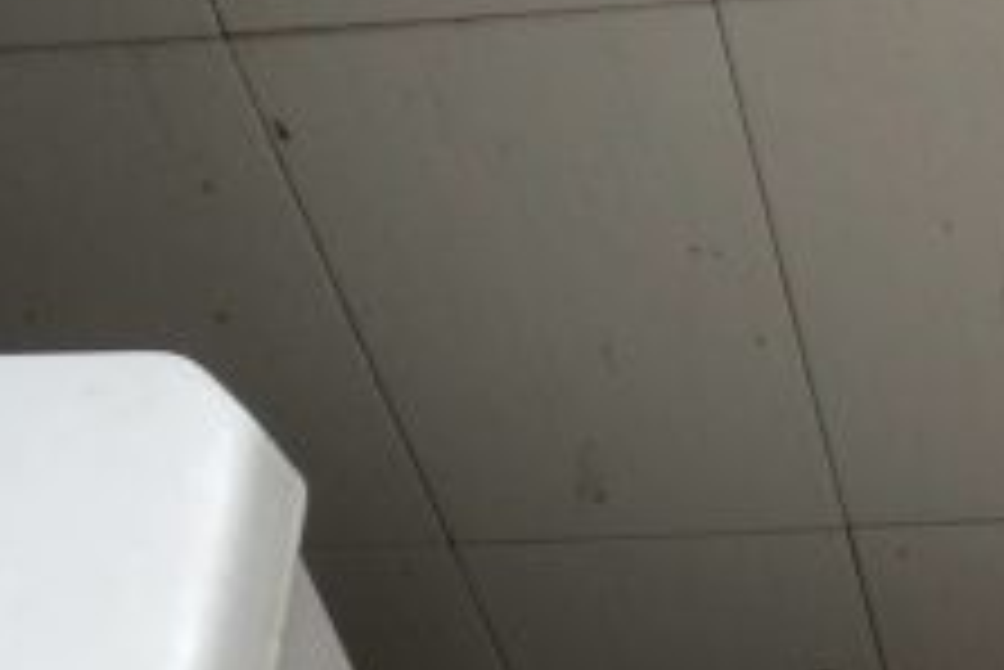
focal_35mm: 97
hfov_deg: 20.5
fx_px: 2707
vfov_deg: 13.0
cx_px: 959
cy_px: 1133
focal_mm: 3.88
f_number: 2
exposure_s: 1/50
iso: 100
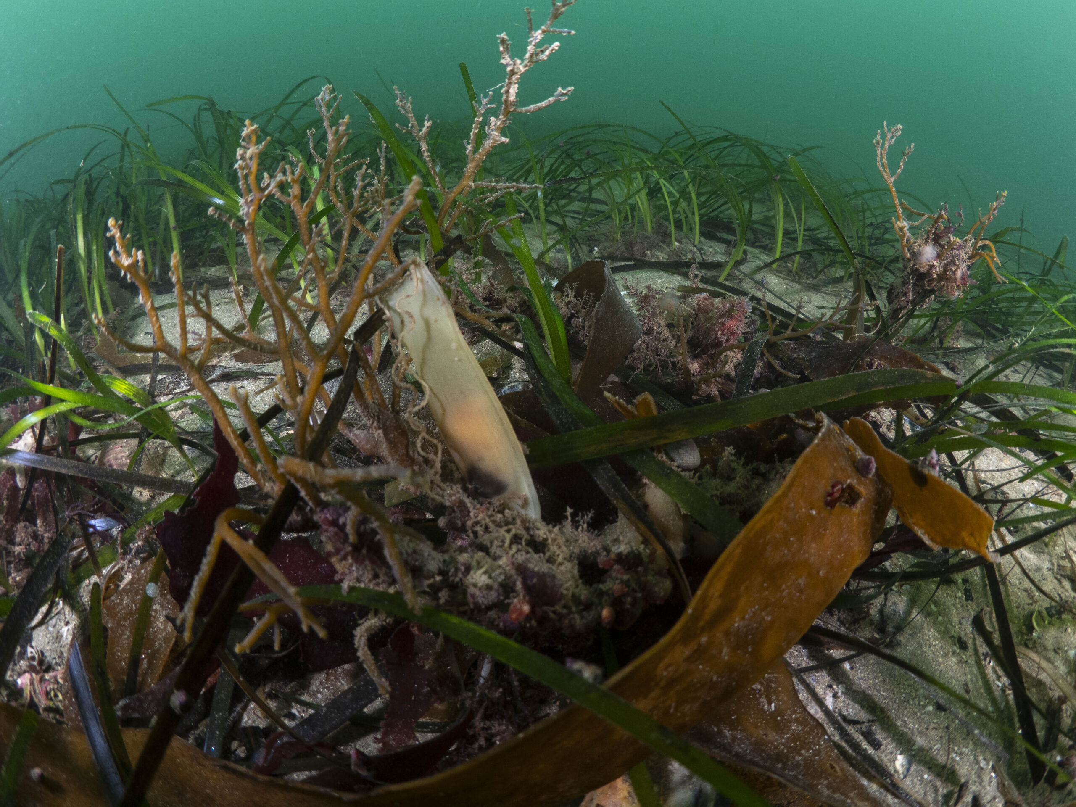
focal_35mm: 16
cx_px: 538
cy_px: 404
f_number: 8
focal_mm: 8
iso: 500
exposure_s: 1/100
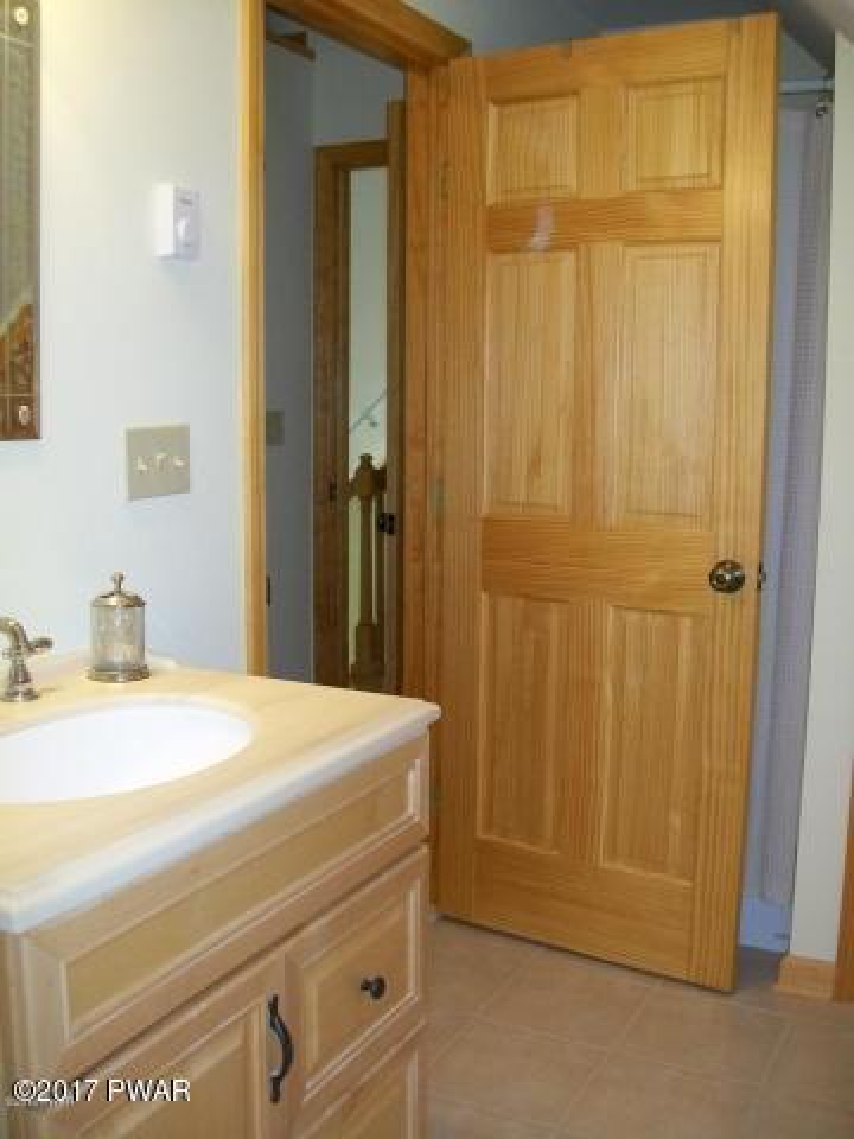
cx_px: 427
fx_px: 1184
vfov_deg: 51.4
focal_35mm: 36
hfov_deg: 39.7
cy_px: 570
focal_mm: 6
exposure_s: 1/60
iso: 160
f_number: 2.7
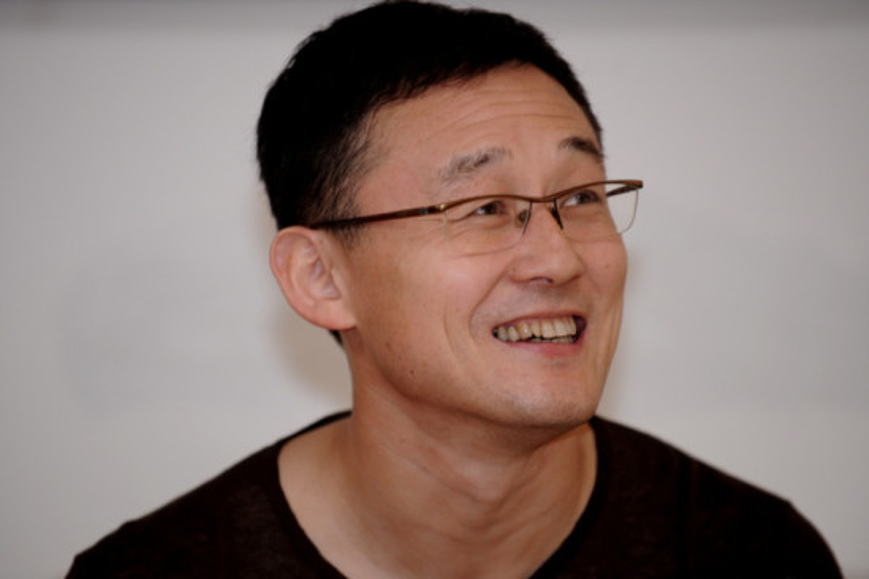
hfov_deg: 10.3
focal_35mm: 200
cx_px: 434
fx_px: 4827
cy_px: 290
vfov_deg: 6.9
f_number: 2.8
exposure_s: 1/100
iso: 1000
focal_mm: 200
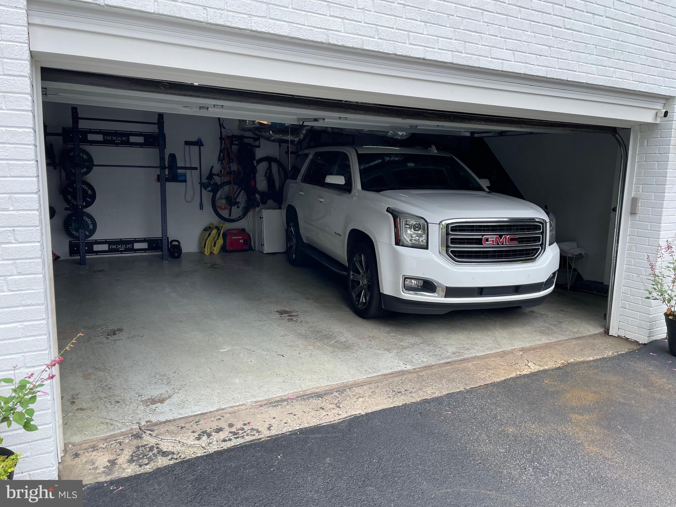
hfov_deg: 67.3
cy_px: 254
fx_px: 508
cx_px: 338
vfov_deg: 53.1
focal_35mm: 26
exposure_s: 1/606
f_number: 1.6
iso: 32
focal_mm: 4.2
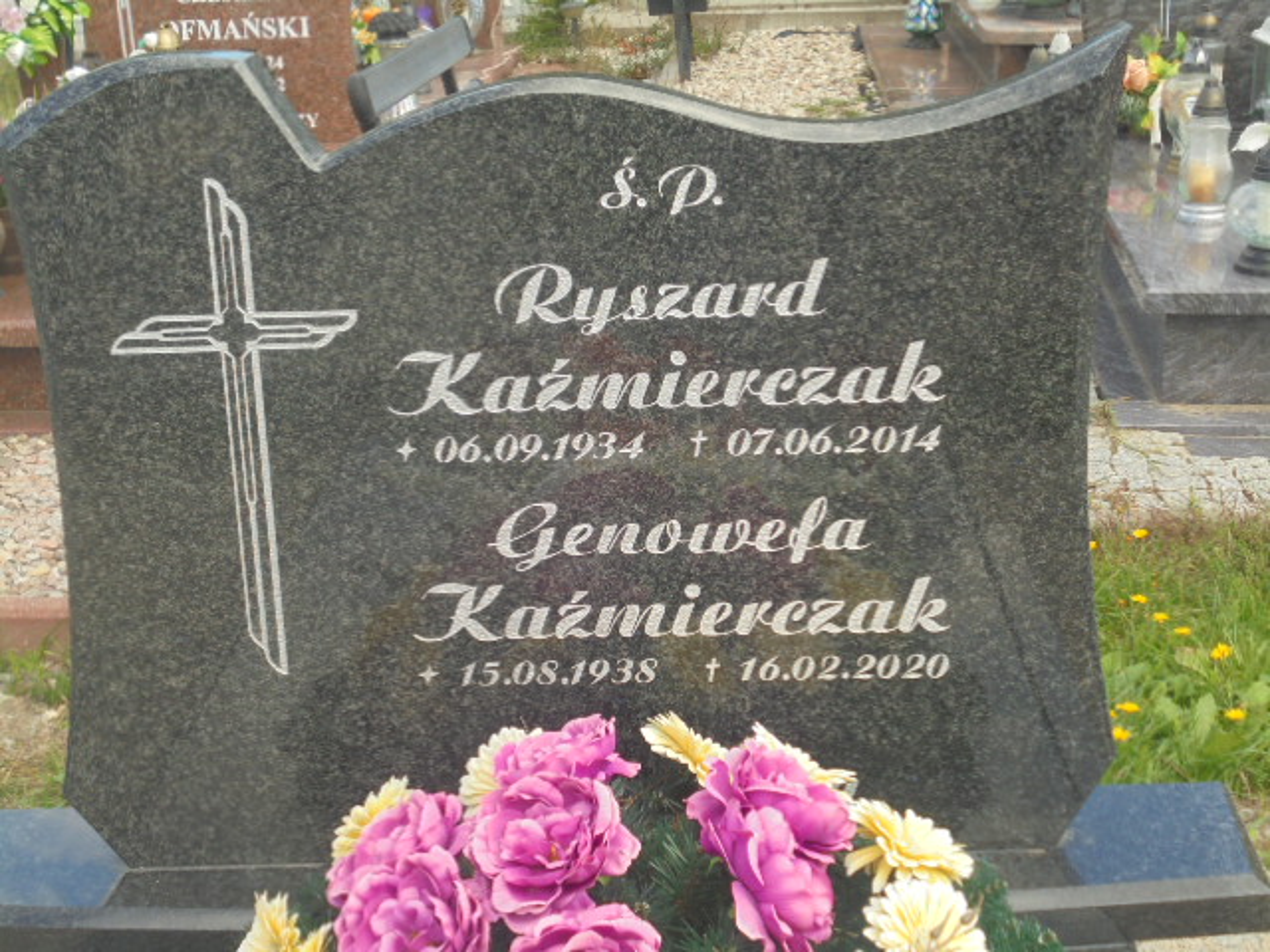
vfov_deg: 26.1
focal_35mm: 56
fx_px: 2055
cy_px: 476
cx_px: 635
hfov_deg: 34.3
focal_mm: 10.1
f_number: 5.2
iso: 100
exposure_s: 1/160
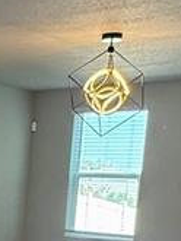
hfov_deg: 13.2
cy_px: 346
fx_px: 710
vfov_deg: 17.6
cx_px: -133
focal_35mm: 102
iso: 200
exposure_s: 1/120
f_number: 2.2
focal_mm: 2.22
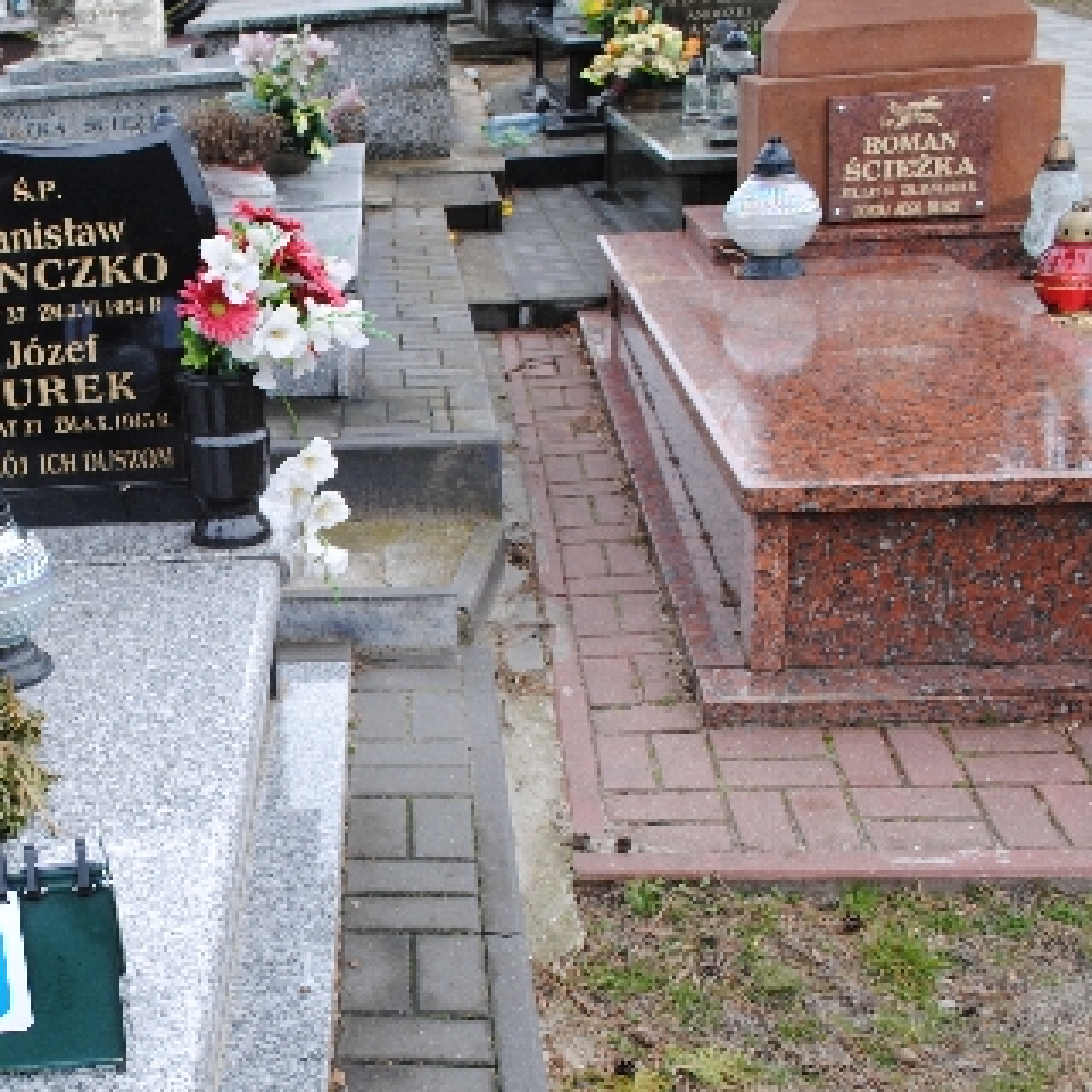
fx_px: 1642
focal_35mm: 46
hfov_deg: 34.6
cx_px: 96
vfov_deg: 36.7
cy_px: 645
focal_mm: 18
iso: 200
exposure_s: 1/100
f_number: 5
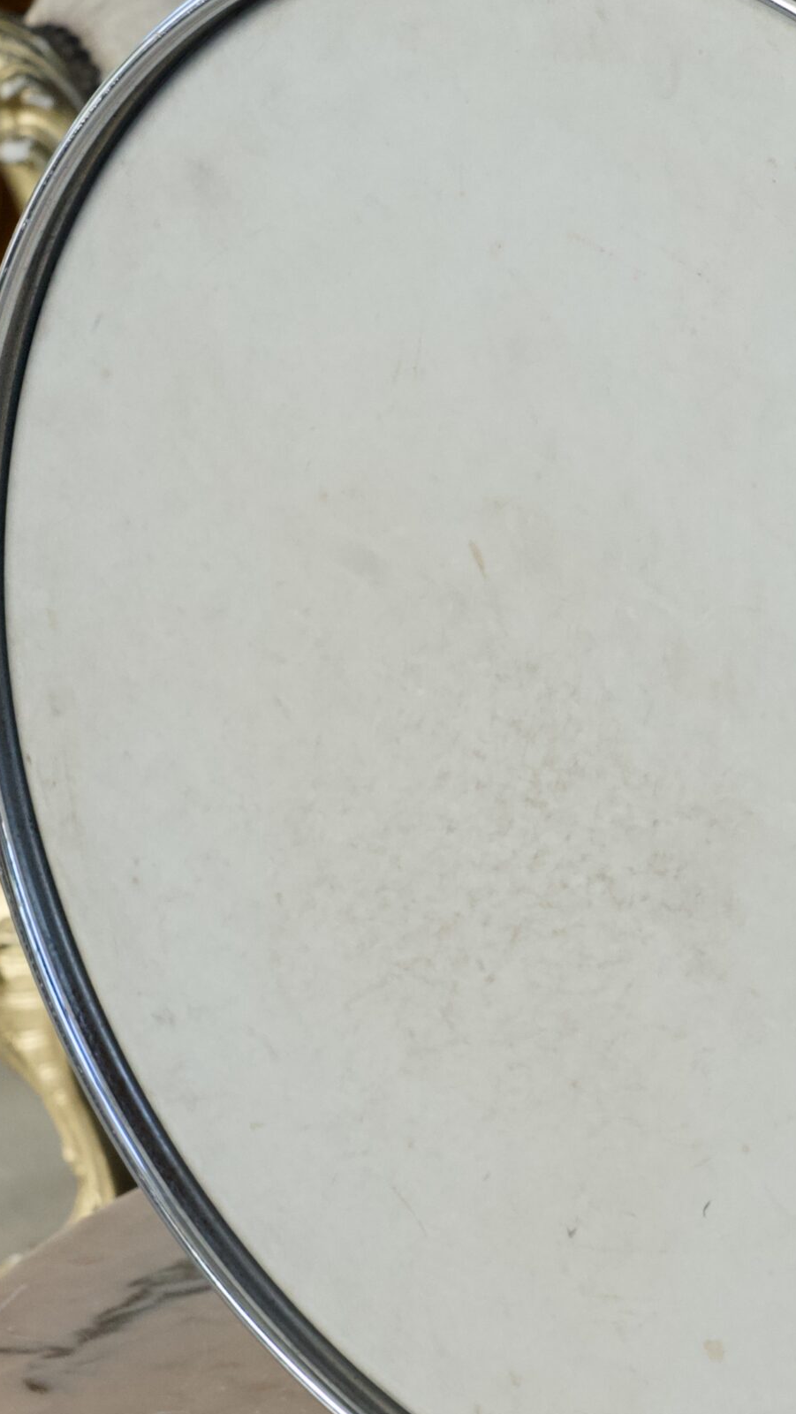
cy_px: 685
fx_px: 7914
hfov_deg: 5.7
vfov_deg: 10.2
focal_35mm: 211
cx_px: 723
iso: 2000
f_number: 11
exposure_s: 1/125
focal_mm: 75
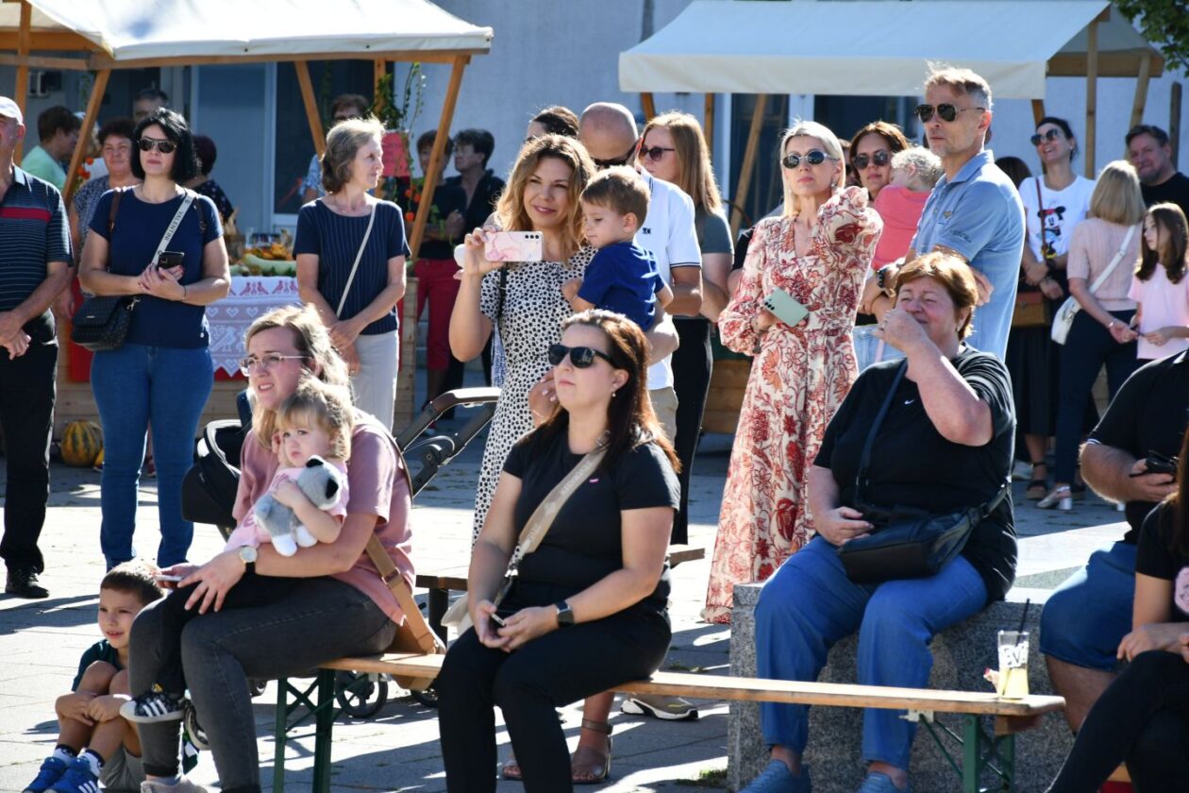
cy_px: 396
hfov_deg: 11.8
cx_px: 594
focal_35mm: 174
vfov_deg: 7.9
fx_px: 5746
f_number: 7.1
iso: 200
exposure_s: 1/250
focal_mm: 116
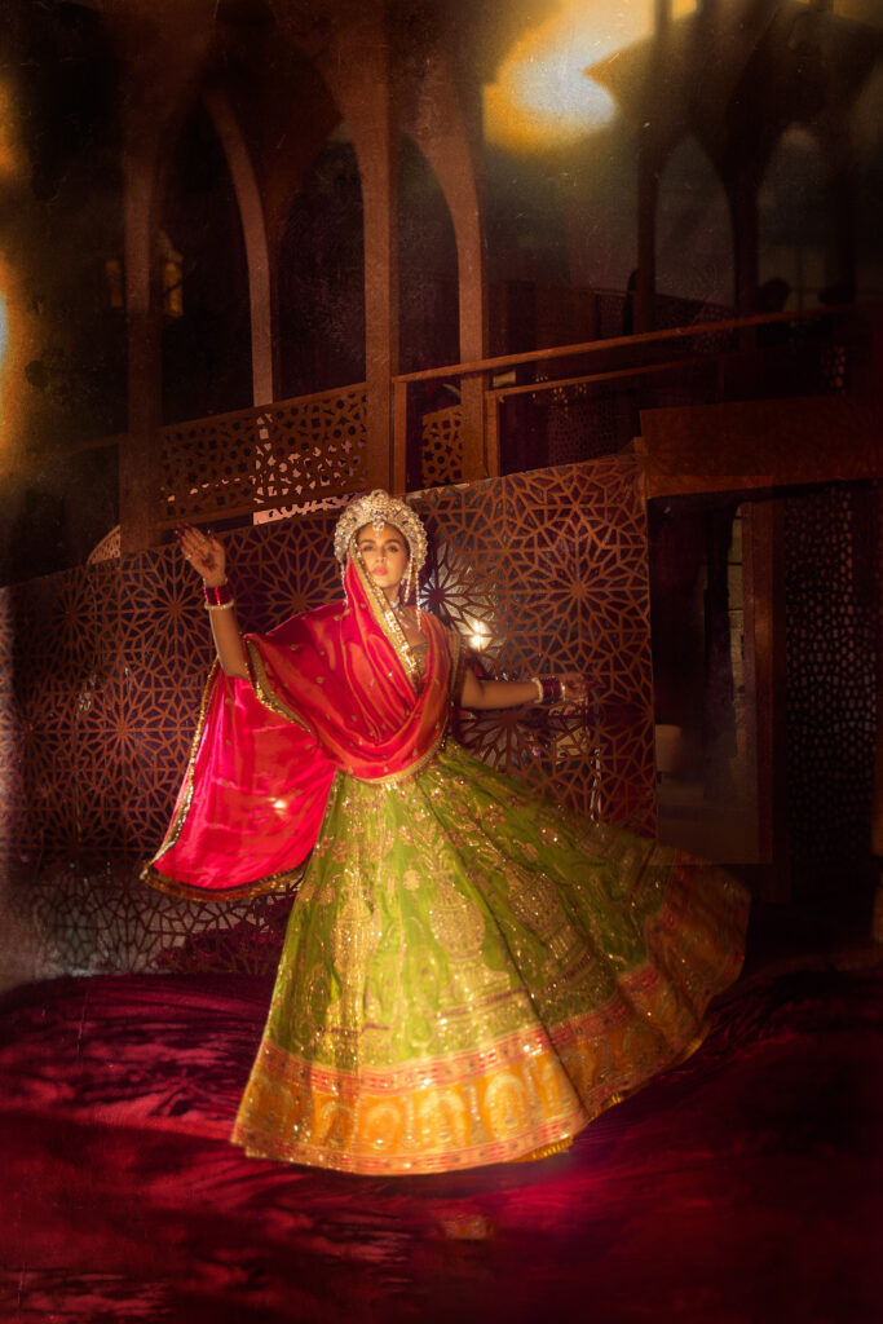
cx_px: 442
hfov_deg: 31.2
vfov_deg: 45.4
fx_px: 1581
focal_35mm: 43
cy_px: 662
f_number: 2.8
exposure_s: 1/80
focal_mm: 43
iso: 500
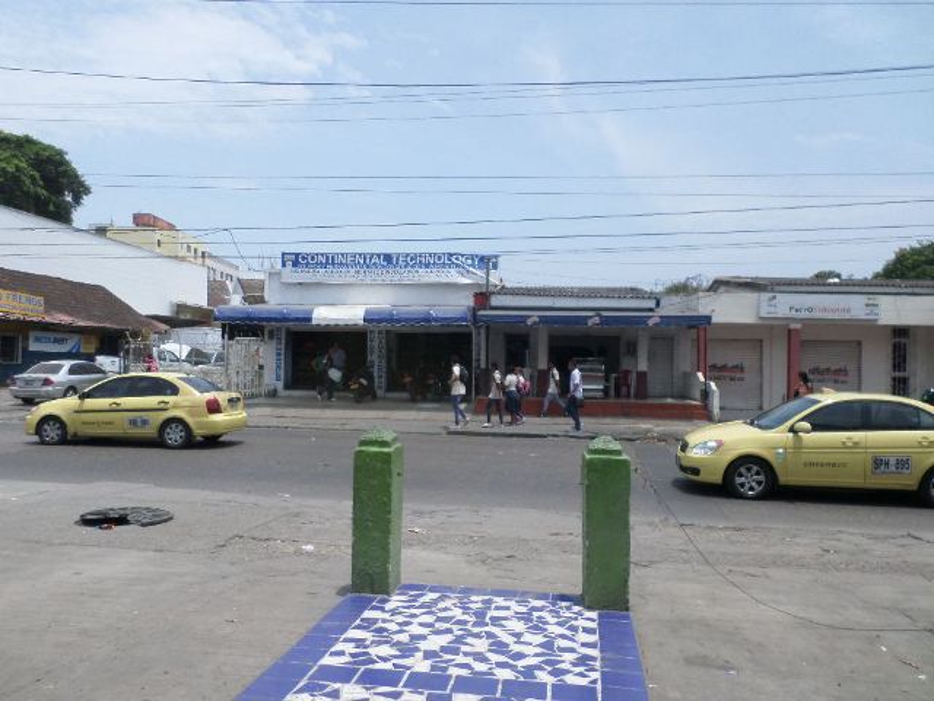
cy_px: 350
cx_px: 467
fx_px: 675
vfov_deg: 54.9
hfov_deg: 69.4
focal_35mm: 25
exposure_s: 1/2000
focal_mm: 4.5
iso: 80
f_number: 2.5
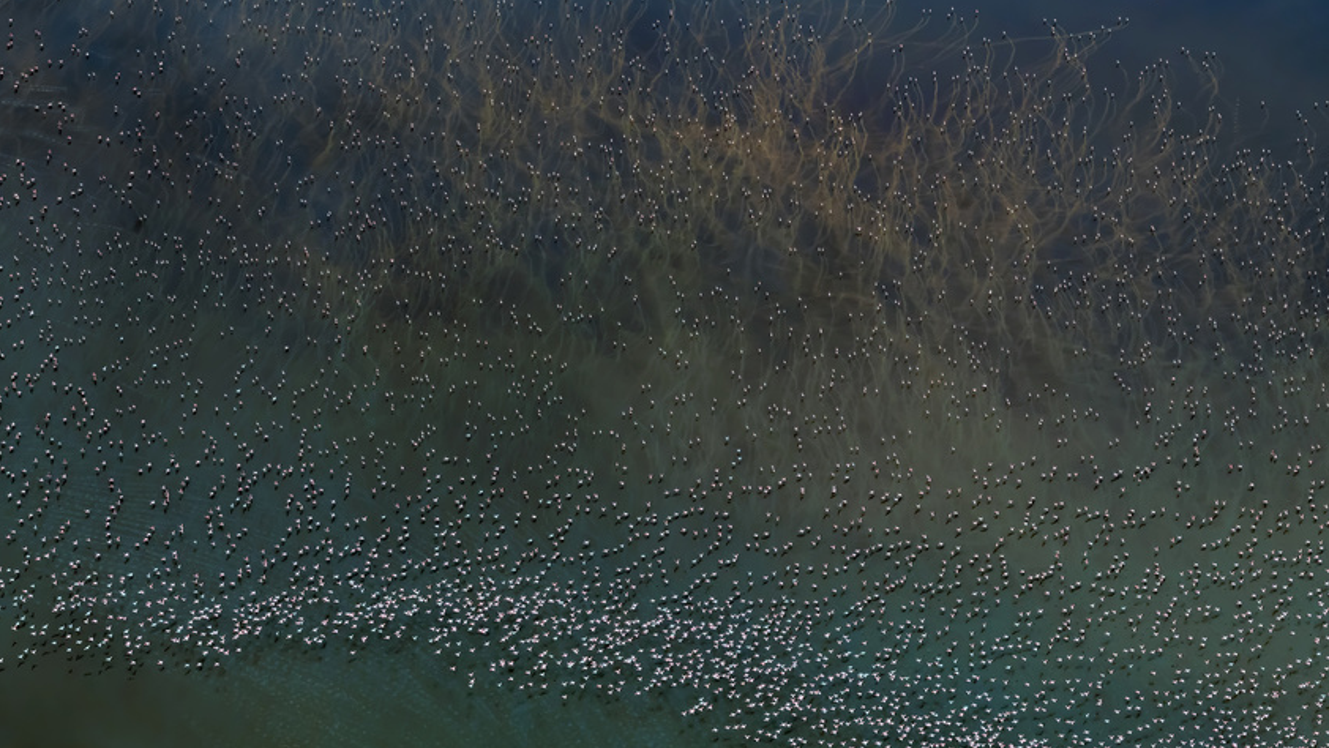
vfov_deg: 12.5
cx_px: 748
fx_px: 3419
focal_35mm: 97
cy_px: 368
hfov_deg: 22.0
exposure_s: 1/2500
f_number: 8
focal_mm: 78
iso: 900
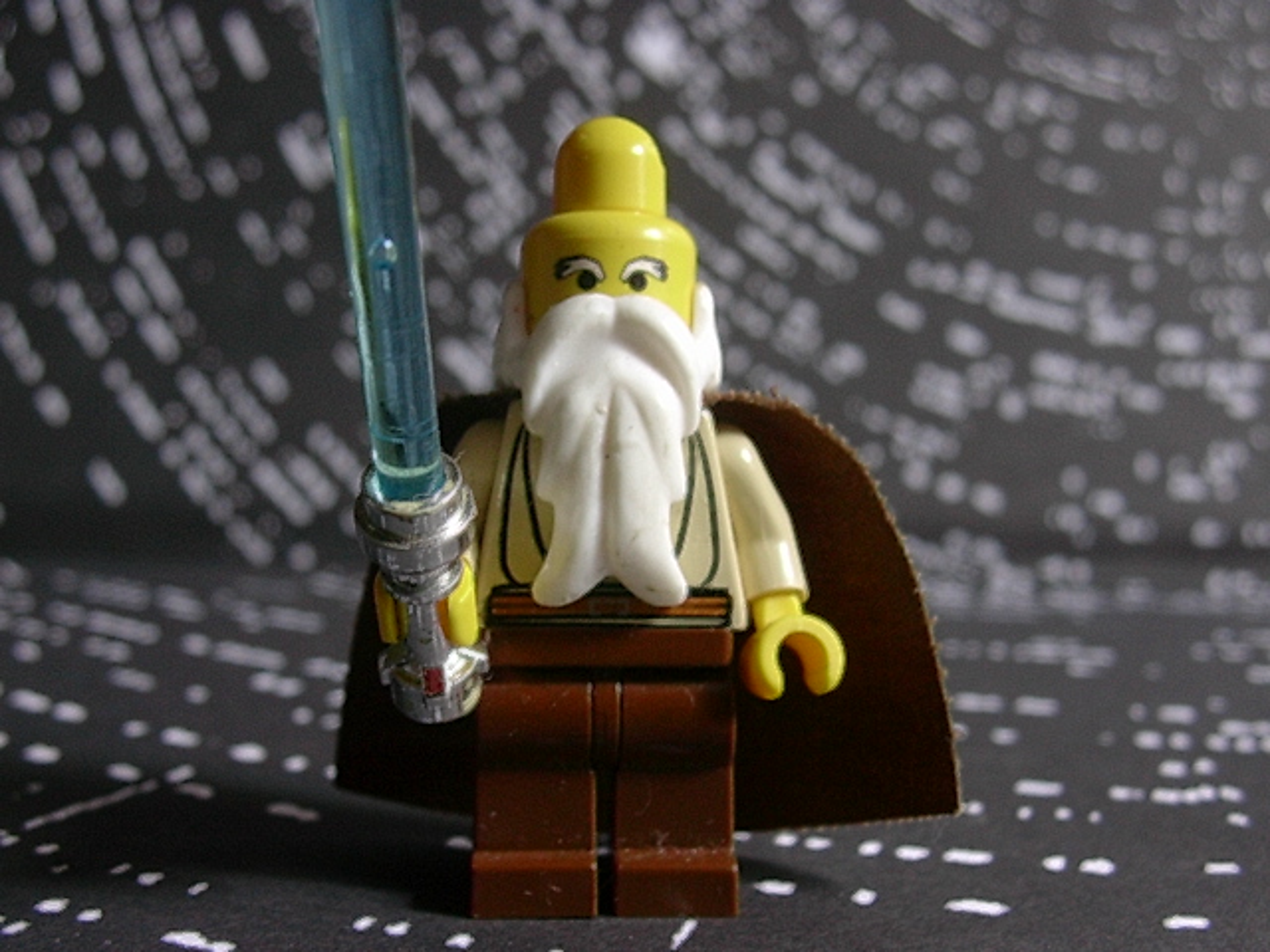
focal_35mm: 45
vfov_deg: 32.2
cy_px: 476
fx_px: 1651
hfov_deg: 42.1
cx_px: 635
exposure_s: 1/17.9
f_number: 2.9
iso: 70
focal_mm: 6.7
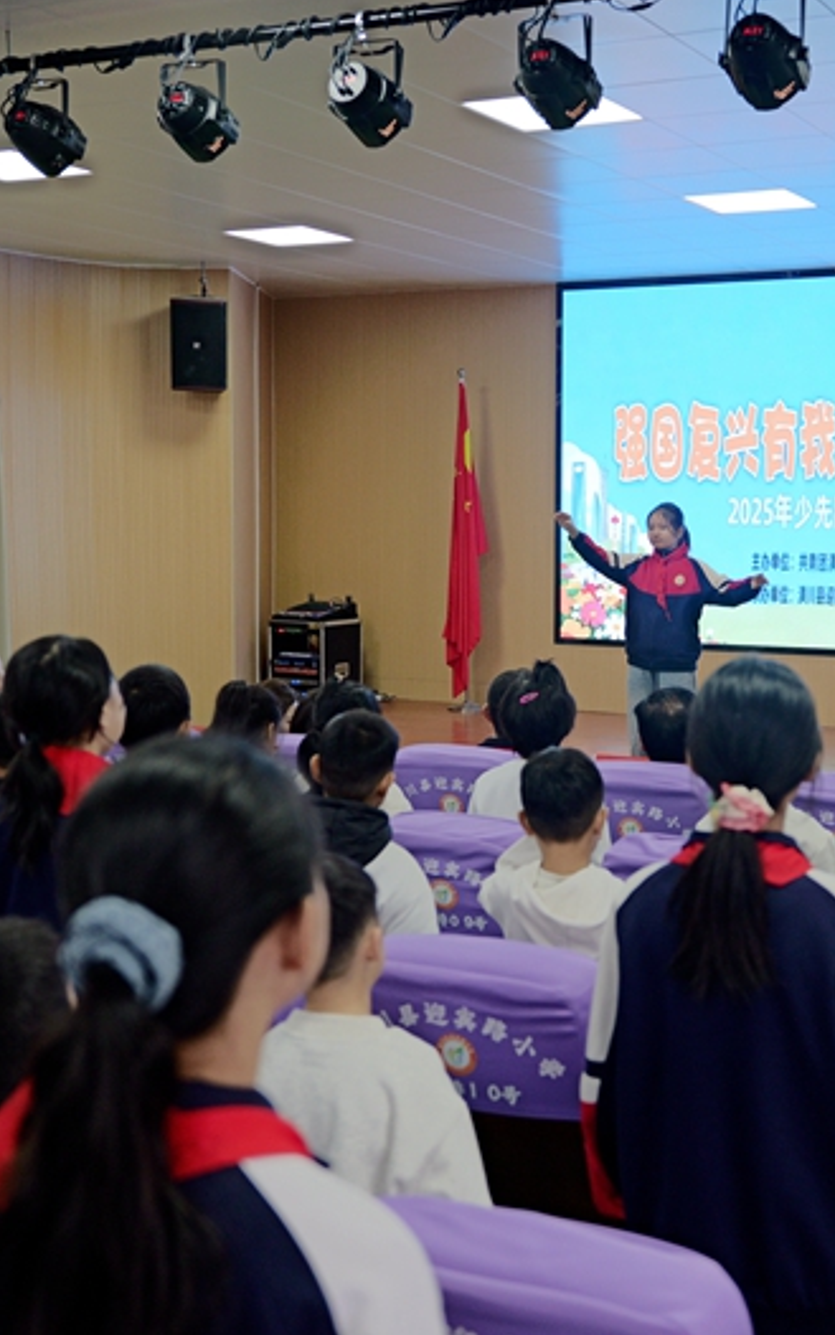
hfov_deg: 26.7
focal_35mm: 48
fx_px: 1747
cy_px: 666
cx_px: 571
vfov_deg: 41.8
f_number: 2.8
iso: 320
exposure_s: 1/125
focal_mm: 31
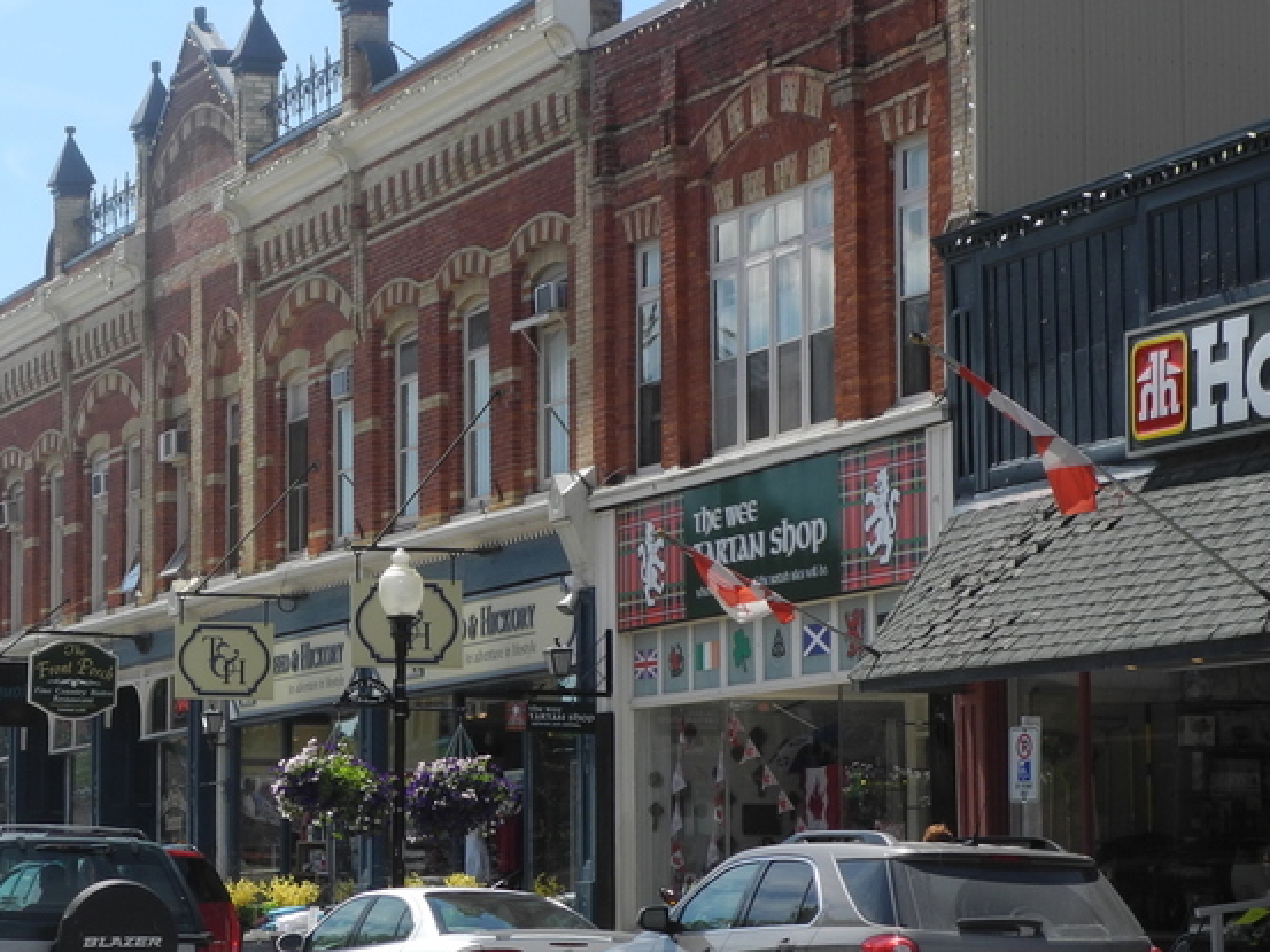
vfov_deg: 13.1
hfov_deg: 17.3
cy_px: 479
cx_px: 326
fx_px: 4147
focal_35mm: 113
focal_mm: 13
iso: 100
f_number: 3.5
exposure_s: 1/1000
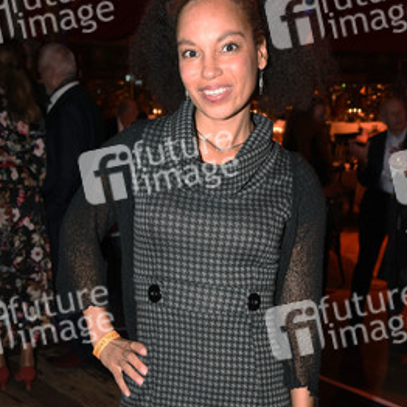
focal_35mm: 57
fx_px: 758
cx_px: 204
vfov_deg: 30.0
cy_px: 245
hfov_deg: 30.0
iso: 2500
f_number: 6.3
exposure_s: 1/60
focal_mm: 44
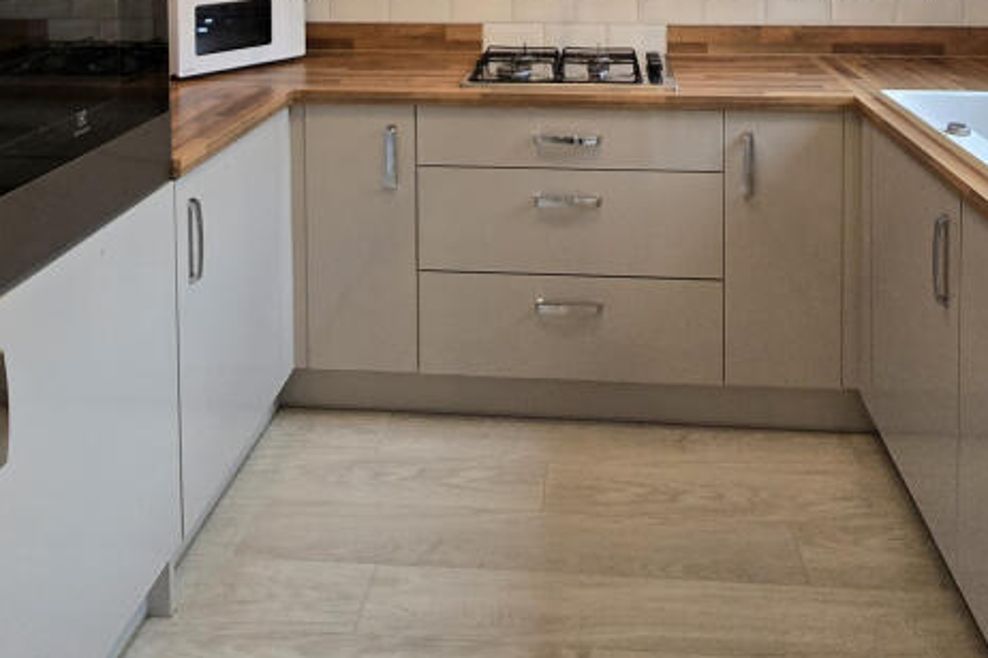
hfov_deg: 61.9
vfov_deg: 37.3
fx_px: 823
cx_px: 528
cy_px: -49
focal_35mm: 30
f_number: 2.2
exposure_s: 1/50
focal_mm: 2.2
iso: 320
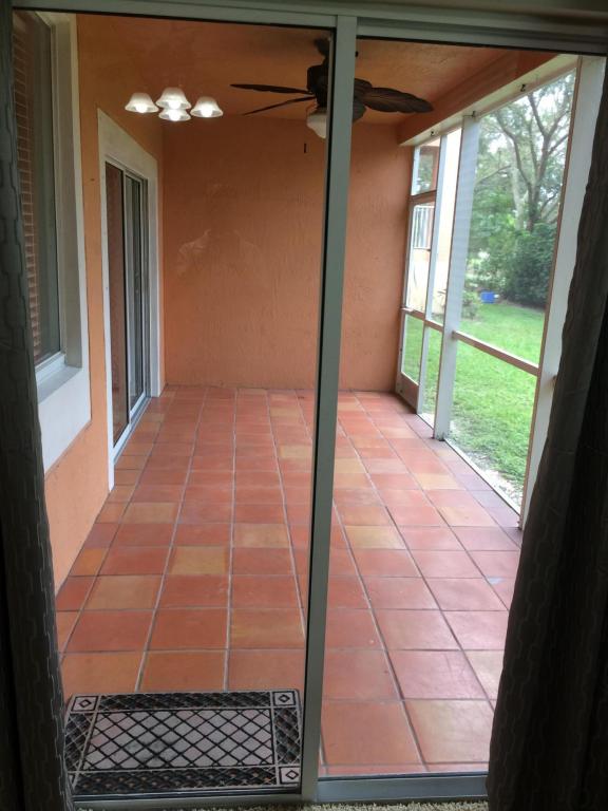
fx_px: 679
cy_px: 406
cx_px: 304
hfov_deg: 48.2
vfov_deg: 61.7
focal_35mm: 29
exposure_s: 1/30
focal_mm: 4.15
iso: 40
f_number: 2.2
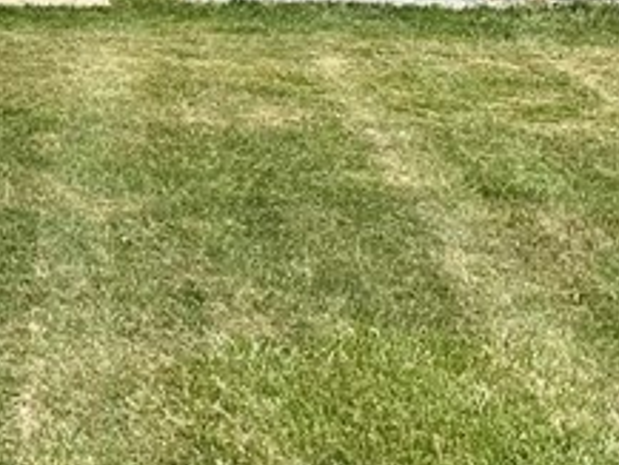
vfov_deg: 11.5
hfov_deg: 17.2
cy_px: -545
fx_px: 2022
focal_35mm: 113
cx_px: 80
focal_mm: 6.86
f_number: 1.78
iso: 80
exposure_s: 1/8929
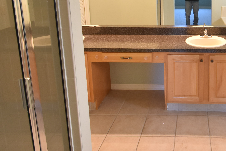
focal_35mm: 34
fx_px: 213
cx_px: 188
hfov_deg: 51.4
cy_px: 13
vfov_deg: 36.3
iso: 800
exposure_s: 1/45
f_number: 3.5
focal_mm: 10
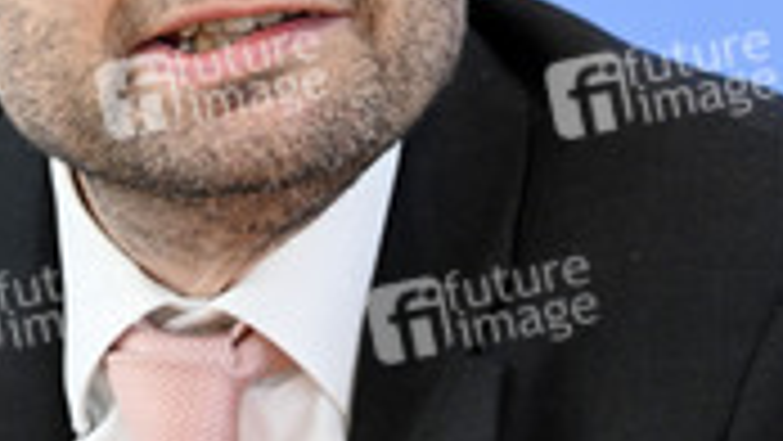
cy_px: -27
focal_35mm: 435
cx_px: 92
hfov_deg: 5.0
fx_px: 9034
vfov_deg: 2.8
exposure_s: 1/800
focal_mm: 160
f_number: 5.6
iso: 4000
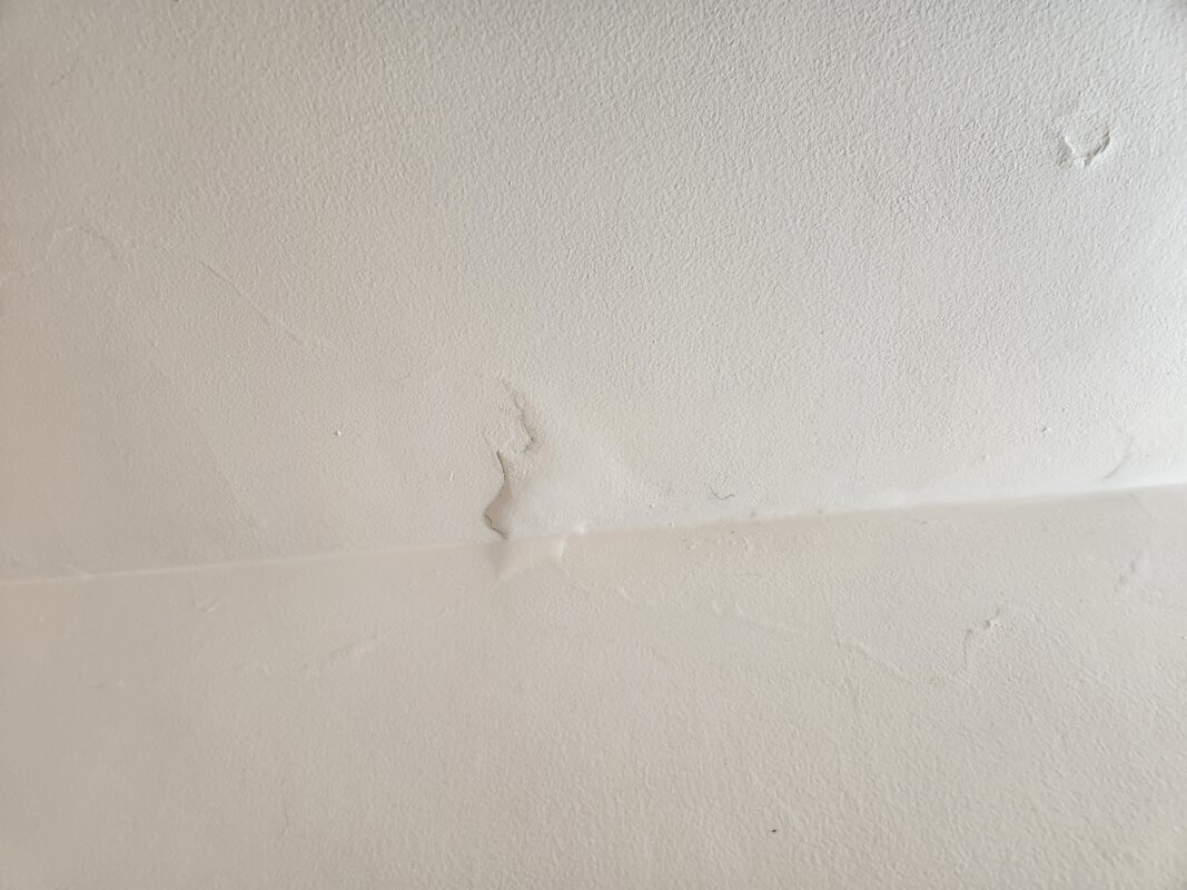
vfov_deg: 58.9
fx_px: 789
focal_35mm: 23
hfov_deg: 73.9
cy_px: 445
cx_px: 594
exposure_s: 1/120
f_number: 1.8
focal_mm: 5.4
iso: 200
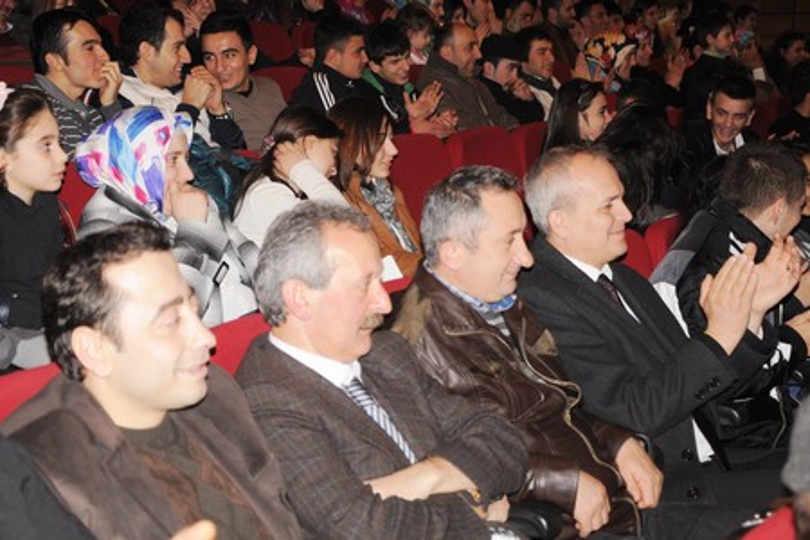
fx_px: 1620
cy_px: 270
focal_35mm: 72
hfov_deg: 28.1
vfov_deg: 18.9
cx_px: 405
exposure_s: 1/60
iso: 400
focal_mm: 48
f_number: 4.8
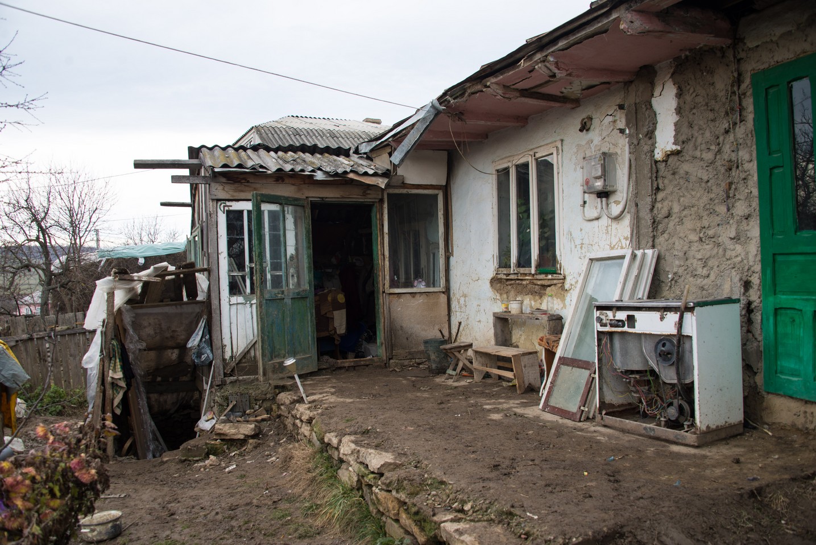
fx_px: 635
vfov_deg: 46.4
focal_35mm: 28
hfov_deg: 65.5
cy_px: 272
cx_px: 408
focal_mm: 28
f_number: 5.6
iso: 220
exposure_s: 1/125
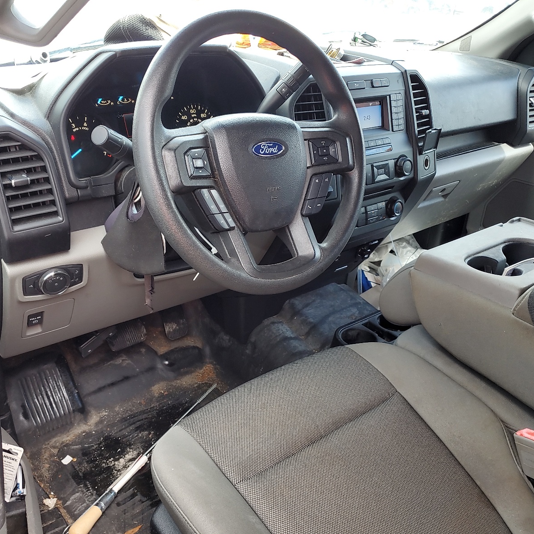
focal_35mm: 31
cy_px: 270
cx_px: 254
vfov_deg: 52.5
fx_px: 541
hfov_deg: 52.5
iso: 50
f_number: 1.5
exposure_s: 1/135
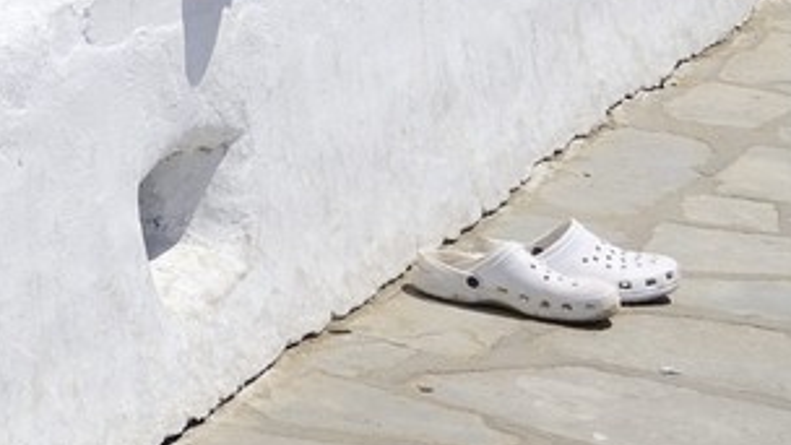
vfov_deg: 6.5
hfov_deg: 10.3
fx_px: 3691
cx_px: -1239
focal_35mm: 176
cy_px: -736
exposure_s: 1/400
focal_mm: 32
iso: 200
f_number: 13
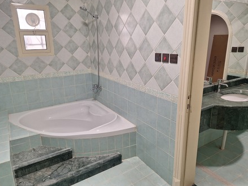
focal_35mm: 24
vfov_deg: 56.9
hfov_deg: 71.6
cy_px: 91
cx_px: 124
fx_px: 172
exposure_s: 1/60
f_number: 1.8
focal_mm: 5.54
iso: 50
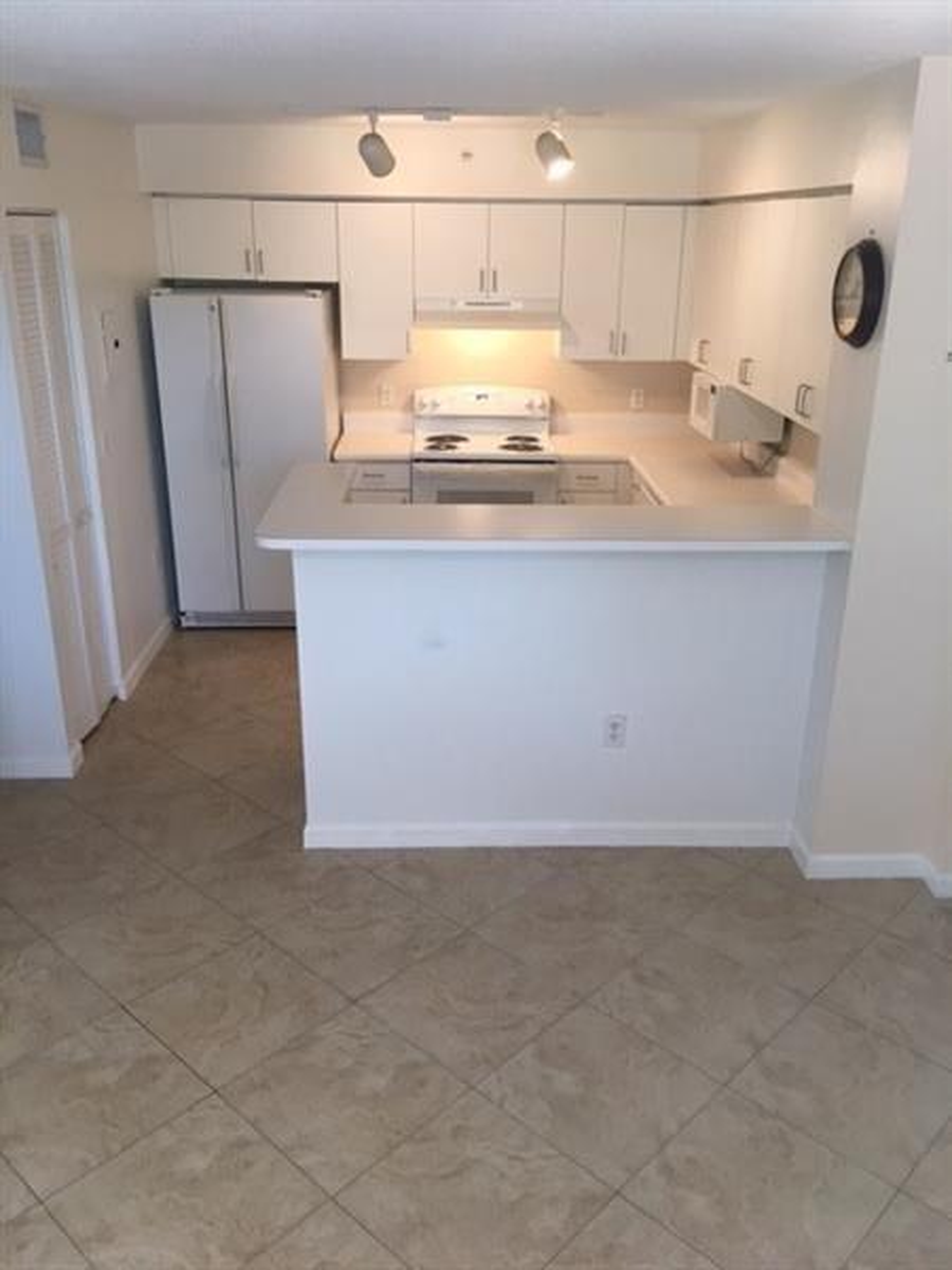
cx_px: 476
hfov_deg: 48.2
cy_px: 635
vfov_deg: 61.7
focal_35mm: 29
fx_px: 1063
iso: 50
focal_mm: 4.15
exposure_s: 1/30
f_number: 2.2
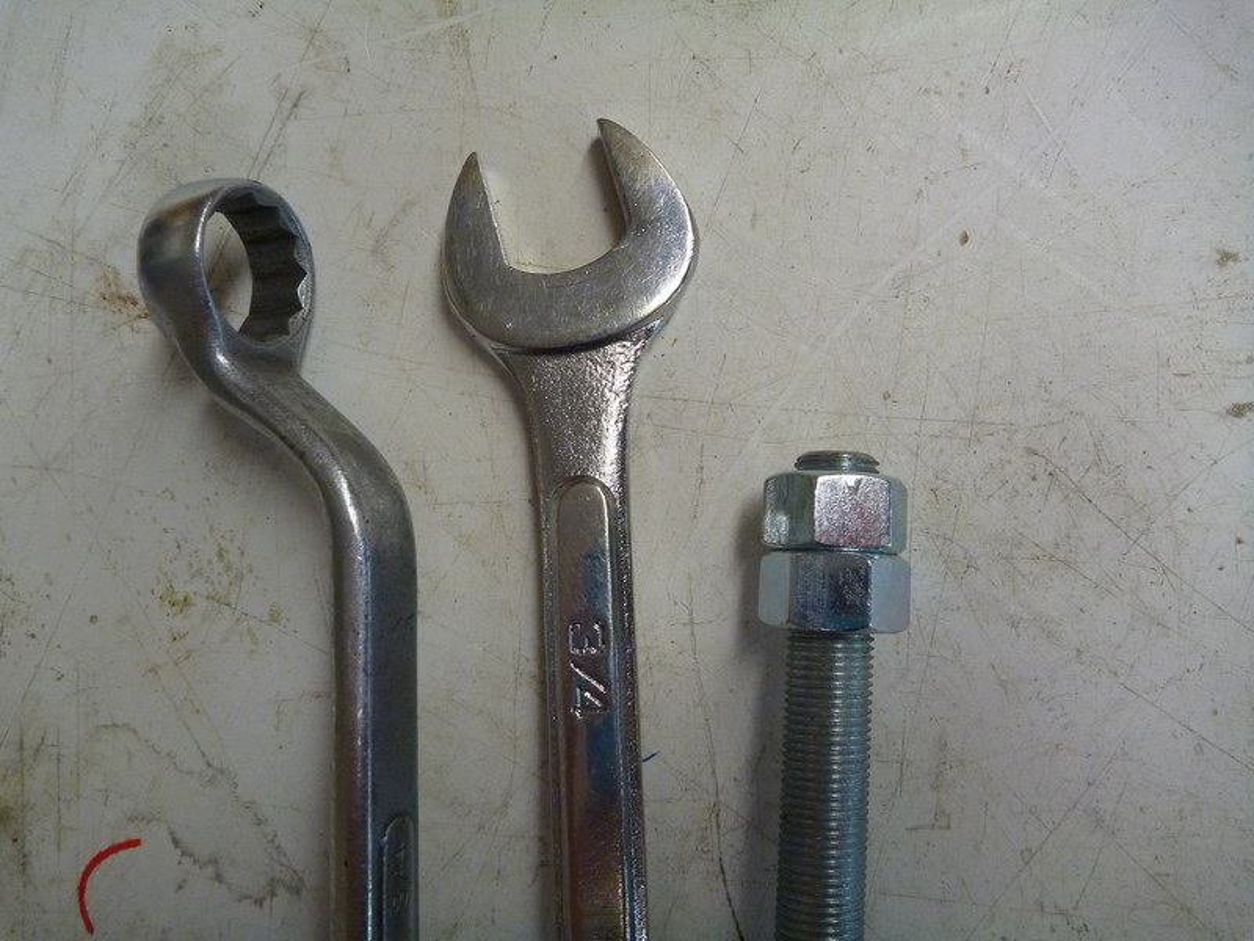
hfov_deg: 63.4
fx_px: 1014
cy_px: 470
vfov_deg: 49.7
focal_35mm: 28
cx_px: 627
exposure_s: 1/30
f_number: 3.3
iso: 320
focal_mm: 4.9
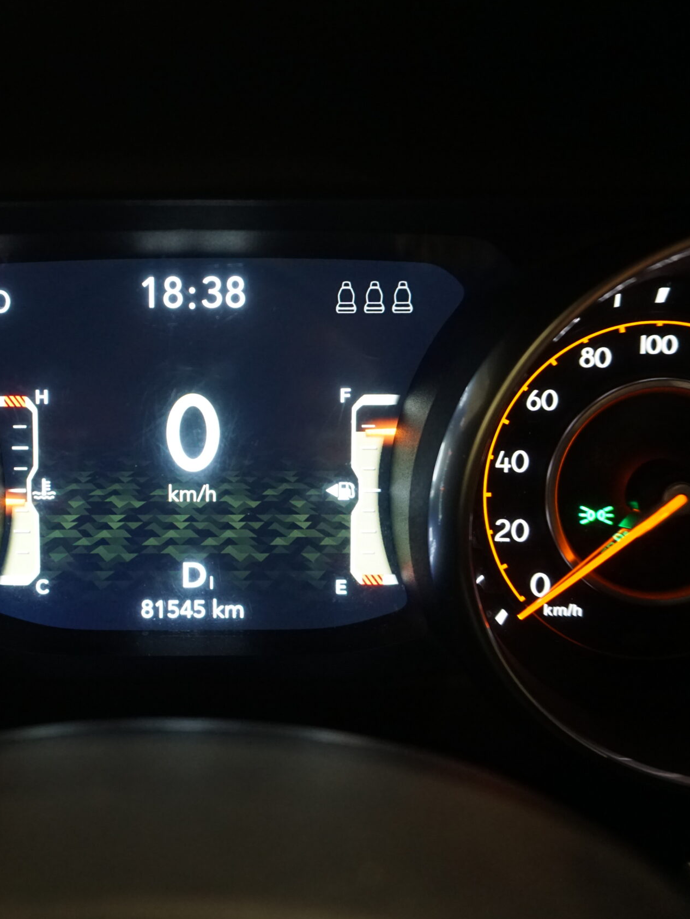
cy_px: 458
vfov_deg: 52.6
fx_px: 930
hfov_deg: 39.9
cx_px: 197
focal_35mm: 35
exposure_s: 1/60
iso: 1250
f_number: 4
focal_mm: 16
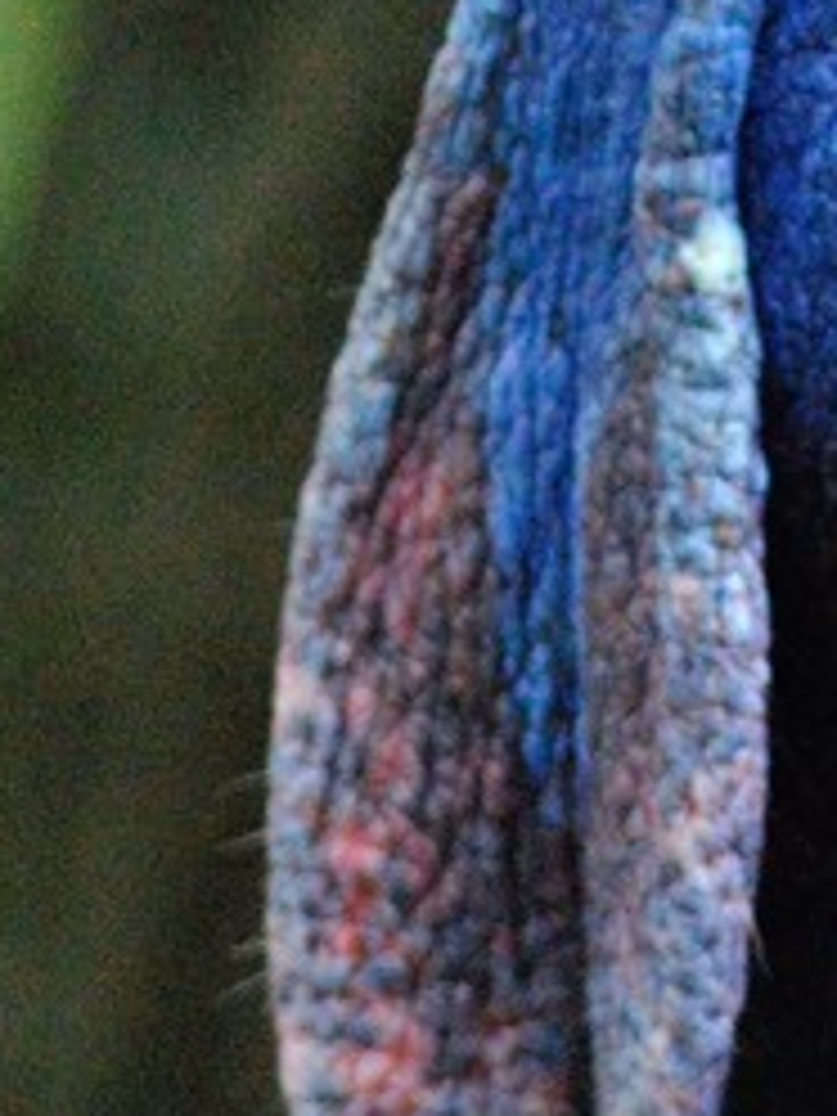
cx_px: 587
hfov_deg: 1.8
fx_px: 25920
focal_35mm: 804
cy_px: -1174
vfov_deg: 2.5
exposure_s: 1/500
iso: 1600
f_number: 4.2
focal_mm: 135
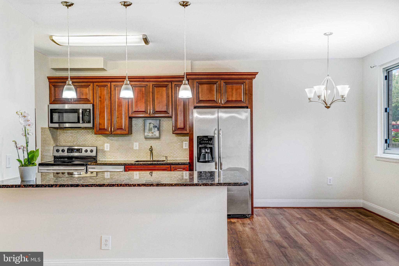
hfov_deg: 61.9
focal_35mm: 30
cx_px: 200
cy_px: 133
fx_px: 333
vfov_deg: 43.6
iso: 1250
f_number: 8
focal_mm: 30
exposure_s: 1/80
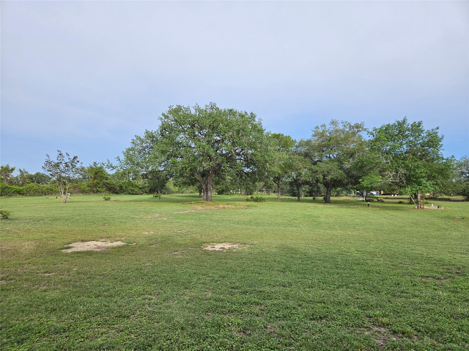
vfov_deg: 58.9
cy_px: 176
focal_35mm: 23
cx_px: 234
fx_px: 312
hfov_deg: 73.9
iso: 25
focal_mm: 5.4
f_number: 1.8
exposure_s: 1/2271
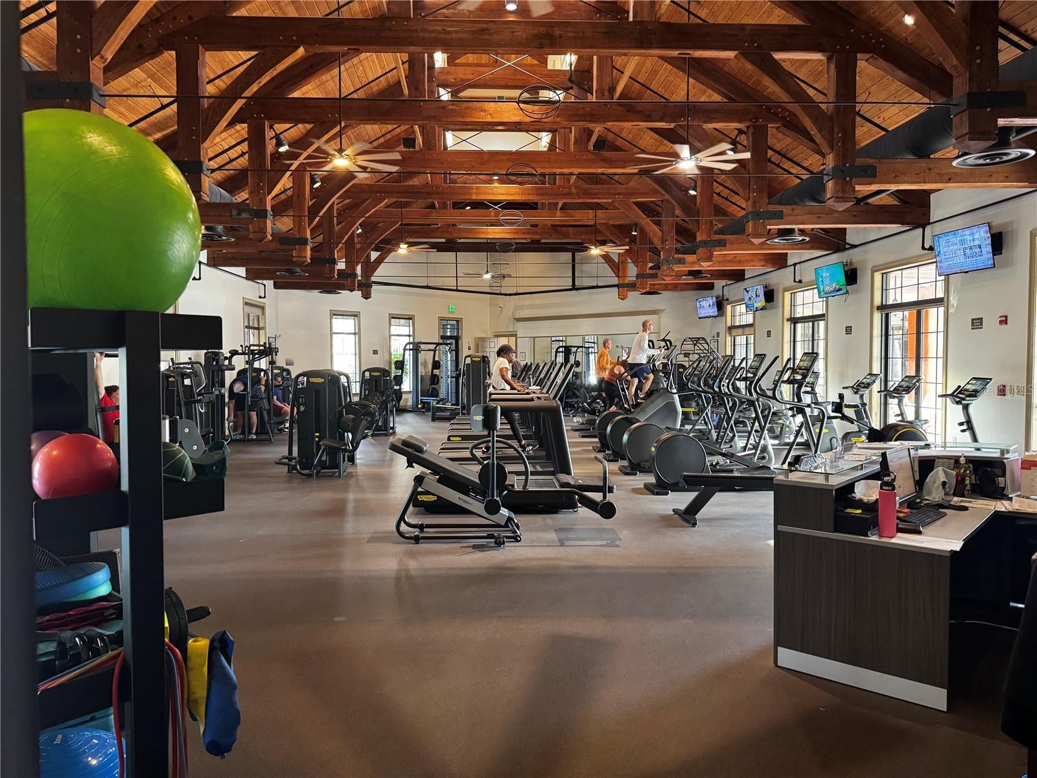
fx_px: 719
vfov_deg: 56.8
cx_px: 518
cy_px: 389
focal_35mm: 24
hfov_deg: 71.6
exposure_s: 1/60
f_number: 1.78
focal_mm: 6.76
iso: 500
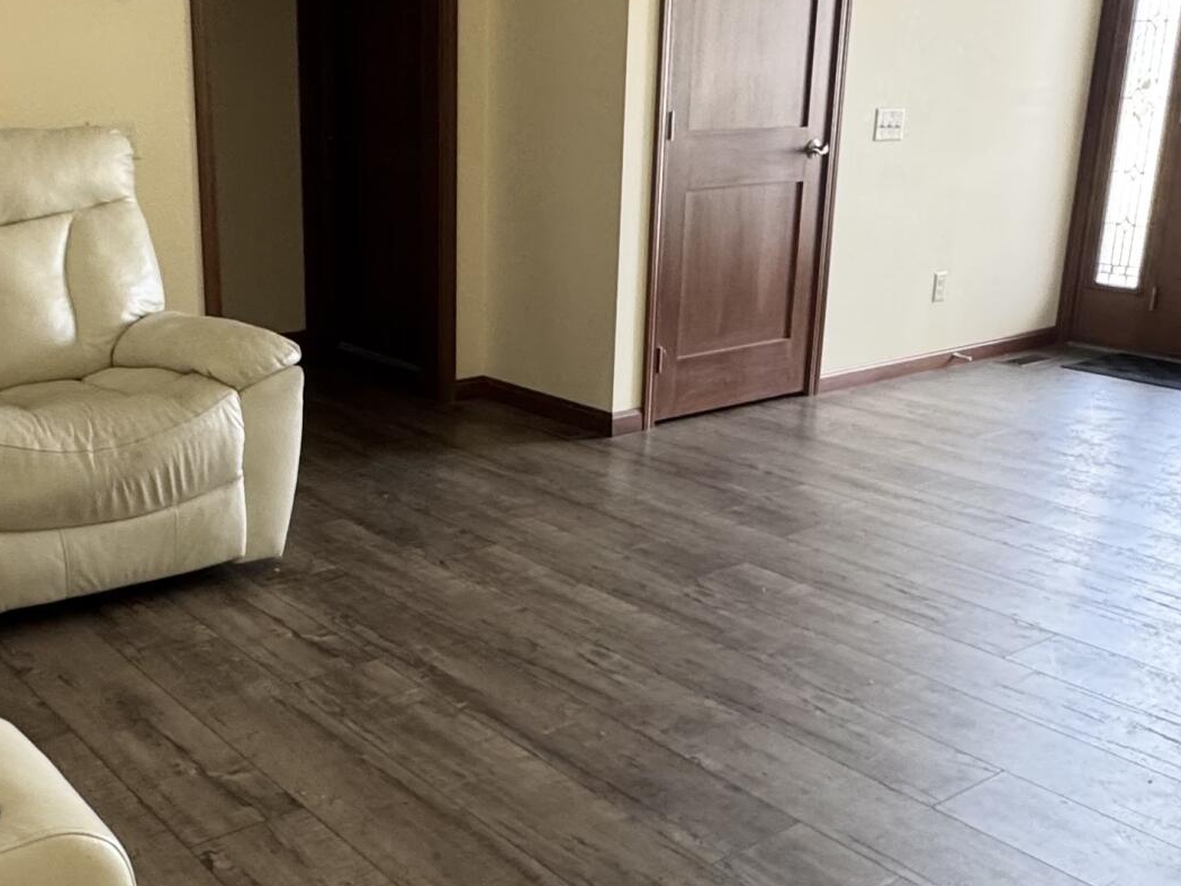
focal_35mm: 40
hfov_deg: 46.2
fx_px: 1365
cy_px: 496
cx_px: 421
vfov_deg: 35.9
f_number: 2.2
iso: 250
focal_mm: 2.22
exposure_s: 1/60
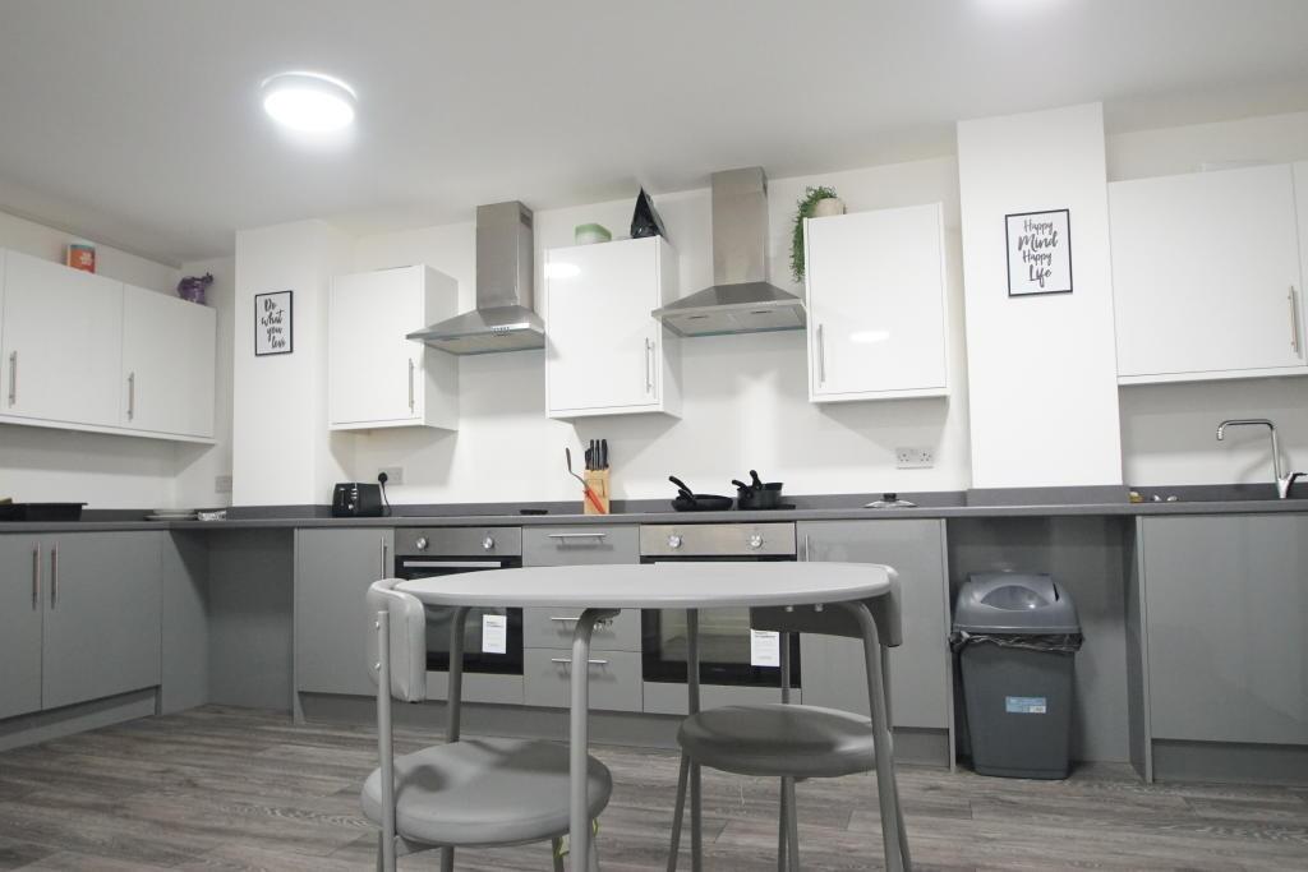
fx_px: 872
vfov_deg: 53.1
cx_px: 654
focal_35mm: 24
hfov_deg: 73.7
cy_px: 436
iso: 2500
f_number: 4
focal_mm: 16
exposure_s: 1/60
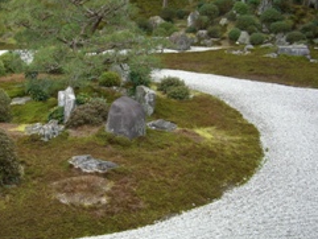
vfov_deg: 25.3
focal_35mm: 58
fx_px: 533
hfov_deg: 32.6
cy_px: 121
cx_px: 79
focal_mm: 7.9
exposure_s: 1/125
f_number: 2.8
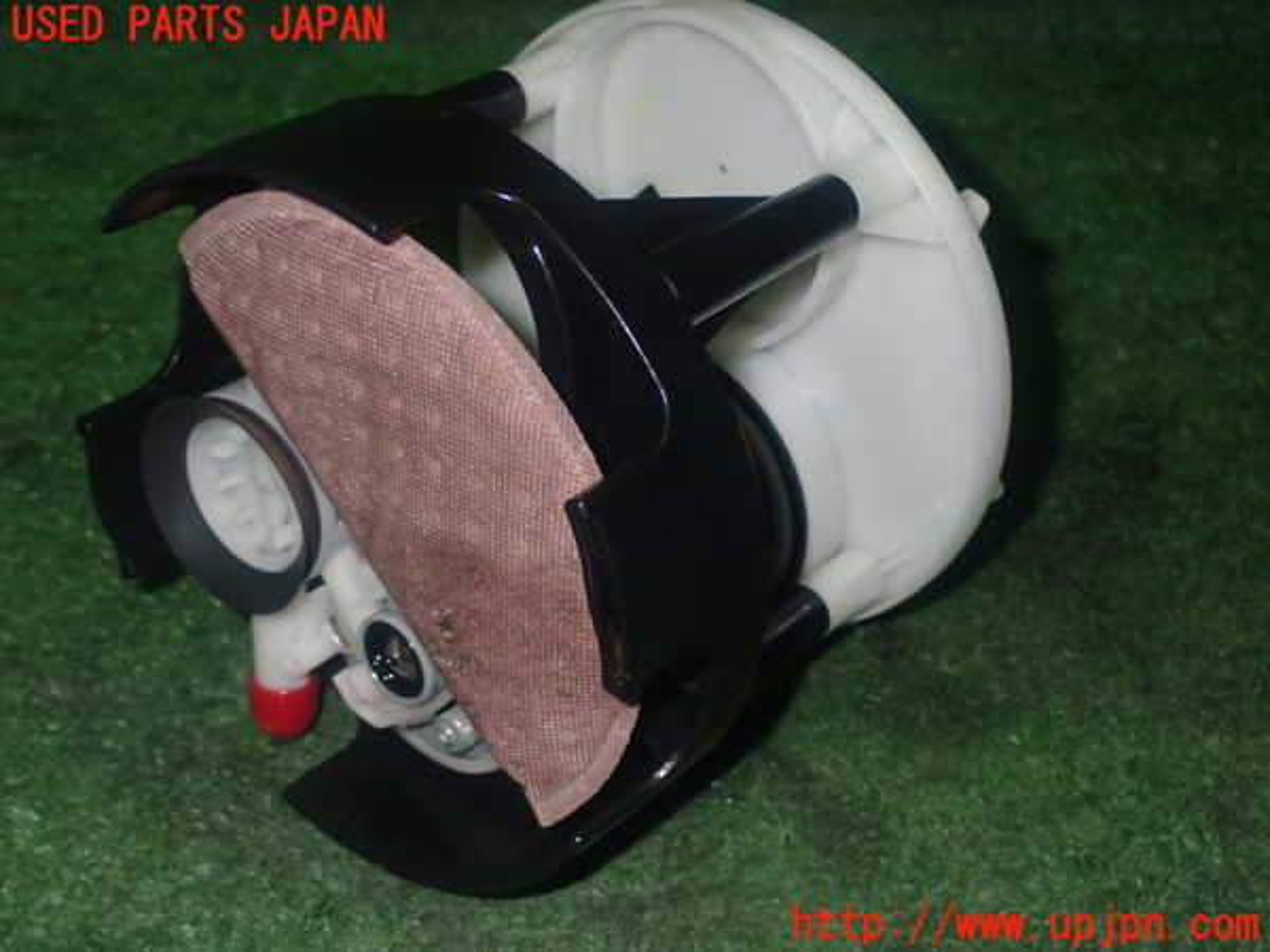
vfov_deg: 25.2
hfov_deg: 33.2
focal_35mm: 58
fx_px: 2128
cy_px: 476
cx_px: 635
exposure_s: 1/60
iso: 800
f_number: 10
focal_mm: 10.35
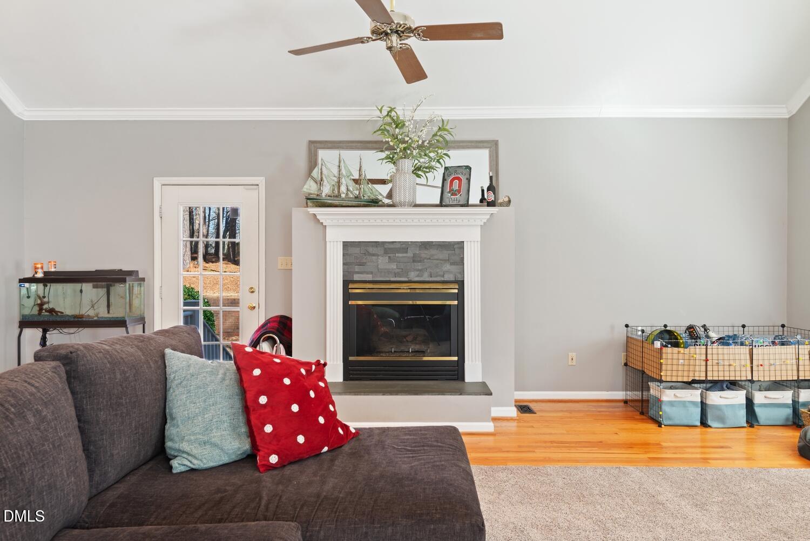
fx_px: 540
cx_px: 405
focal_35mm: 24
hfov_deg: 73.7
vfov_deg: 53.2
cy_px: 270
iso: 400
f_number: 8
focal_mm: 24
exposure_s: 1/2
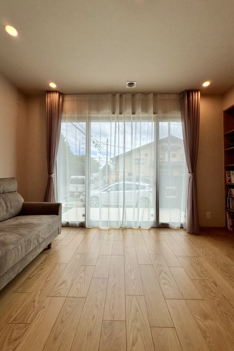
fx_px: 146
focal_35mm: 15
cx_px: 119
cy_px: 172
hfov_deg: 77.3
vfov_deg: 100.4
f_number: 2.2
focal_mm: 2.22
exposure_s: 1/605
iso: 40
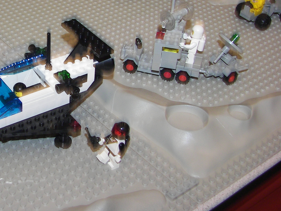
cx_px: 32
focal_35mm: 67
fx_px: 544
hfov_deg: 28.0
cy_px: 48
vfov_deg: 21.7
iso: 64
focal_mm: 6
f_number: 2.8
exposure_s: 1/30
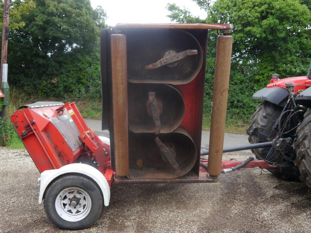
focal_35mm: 32
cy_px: 116
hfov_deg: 56.8
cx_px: 156
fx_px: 287
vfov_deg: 44.2
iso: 160
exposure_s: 1/100
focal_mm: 16
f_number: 3.8
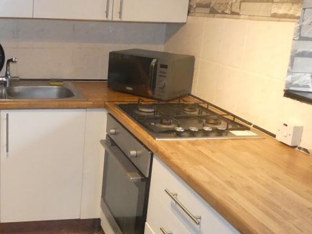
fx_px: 370
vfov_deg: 35.1
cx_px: 47
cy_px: 99
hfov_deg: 42.9
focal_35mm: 41
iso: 800
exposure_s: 1/60
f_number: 2.8
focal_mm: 3.6
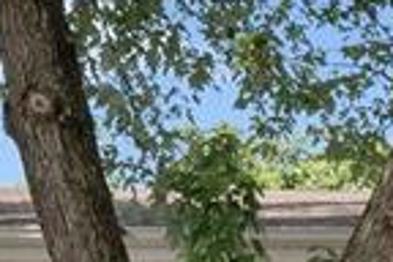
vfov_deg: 5.9
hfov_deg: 8.9
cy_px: 873
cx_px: 892
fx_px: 2325
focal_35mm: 213
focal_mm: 15
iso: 400
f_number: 8
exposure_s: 1/200
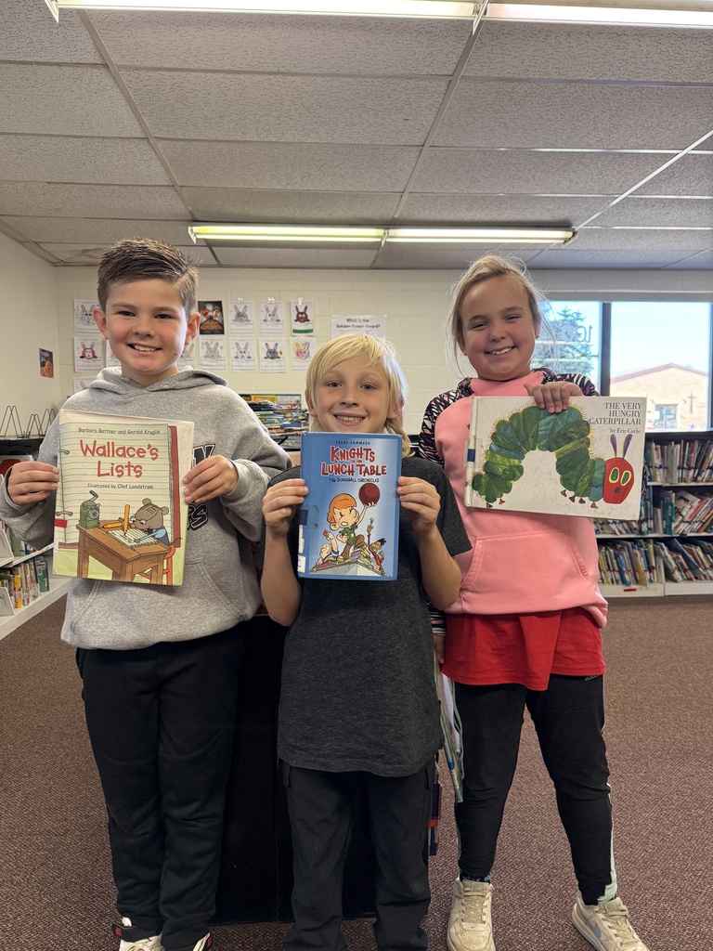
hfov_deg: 56.8
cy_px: 476
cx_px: 356
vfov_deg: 71.6
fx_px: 659
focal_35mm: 24
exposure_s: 1/120
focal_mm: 6.76
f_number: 1.78
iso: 320
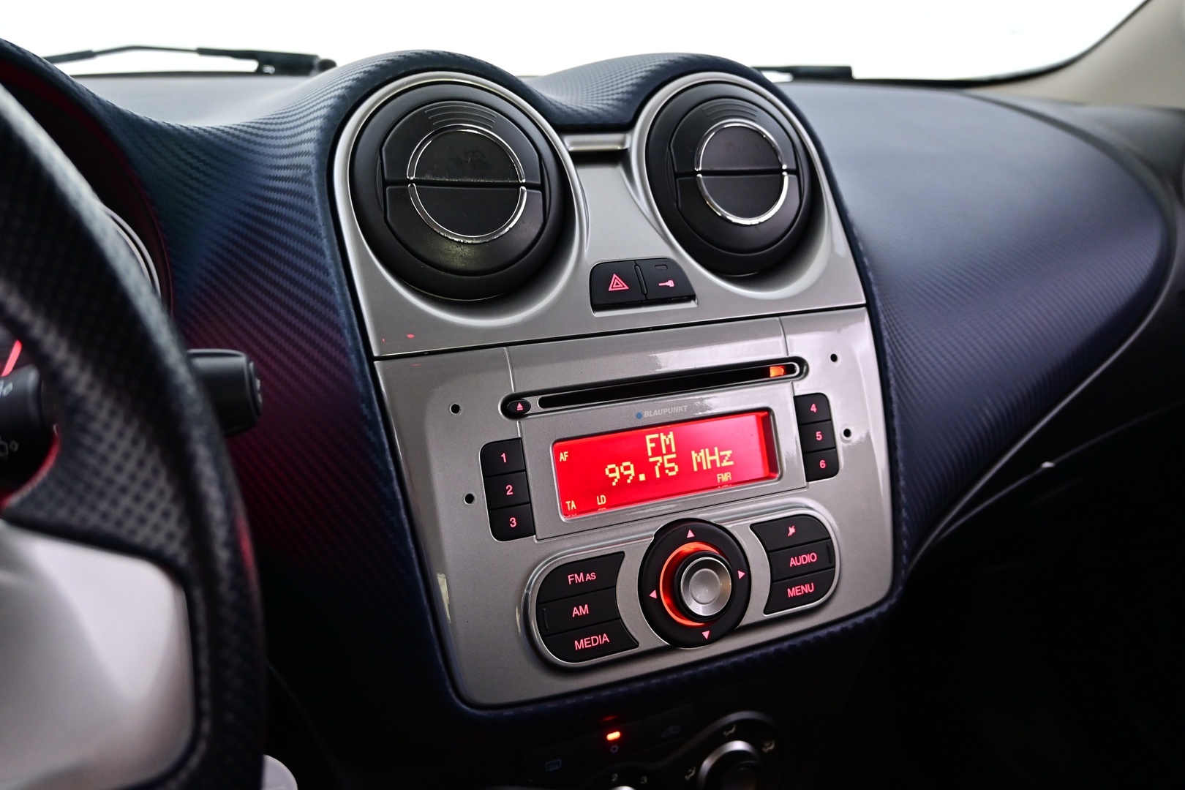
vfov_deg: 44.6
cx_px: 592
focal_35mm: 29
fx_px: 963
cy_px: 395
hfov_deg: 63.2
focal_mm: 19.5
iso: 900
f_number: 3.8
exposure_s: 1/15
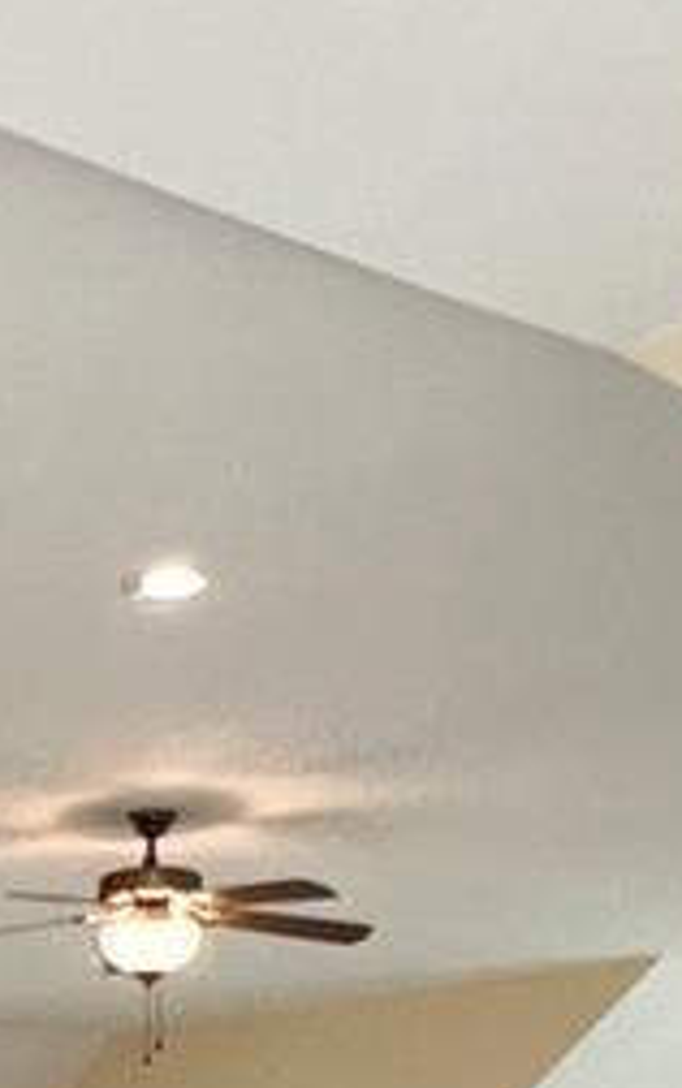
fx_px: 2433
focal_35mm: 82
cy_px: 1490
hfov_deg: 14.3
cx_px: -494
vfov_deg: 22.1
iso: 64
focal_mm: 1.57
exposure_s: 1/120
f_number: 1.8
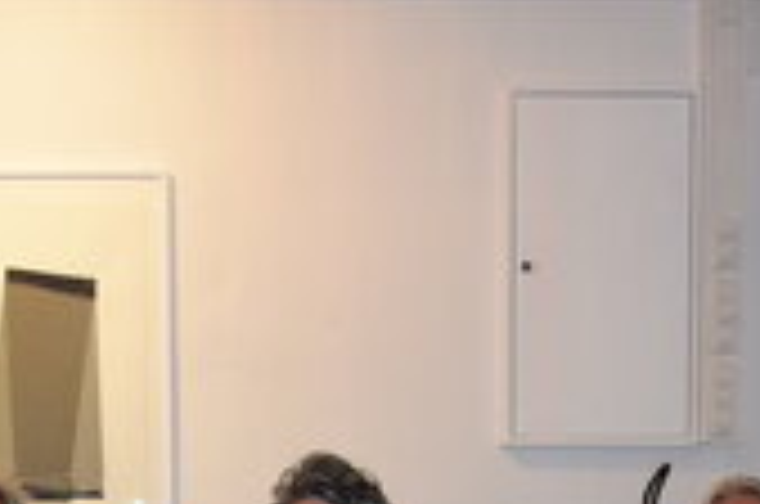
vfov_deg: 13.9
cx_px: 207
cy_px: 680
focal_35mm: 94
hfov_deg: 21.6
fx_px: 1981
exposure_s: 1/60
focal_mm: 22
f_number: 4
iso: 800
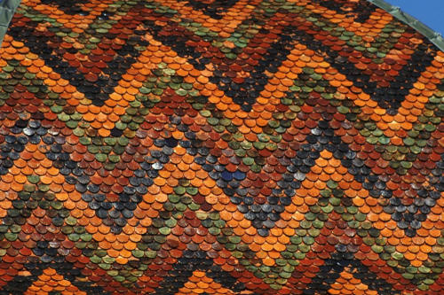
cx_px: 222
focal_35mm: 300
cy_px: 148
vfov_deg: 4.6
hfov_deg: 6.9
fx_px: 3699
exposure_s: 1/500
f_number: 6.3
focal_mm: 200
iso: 100
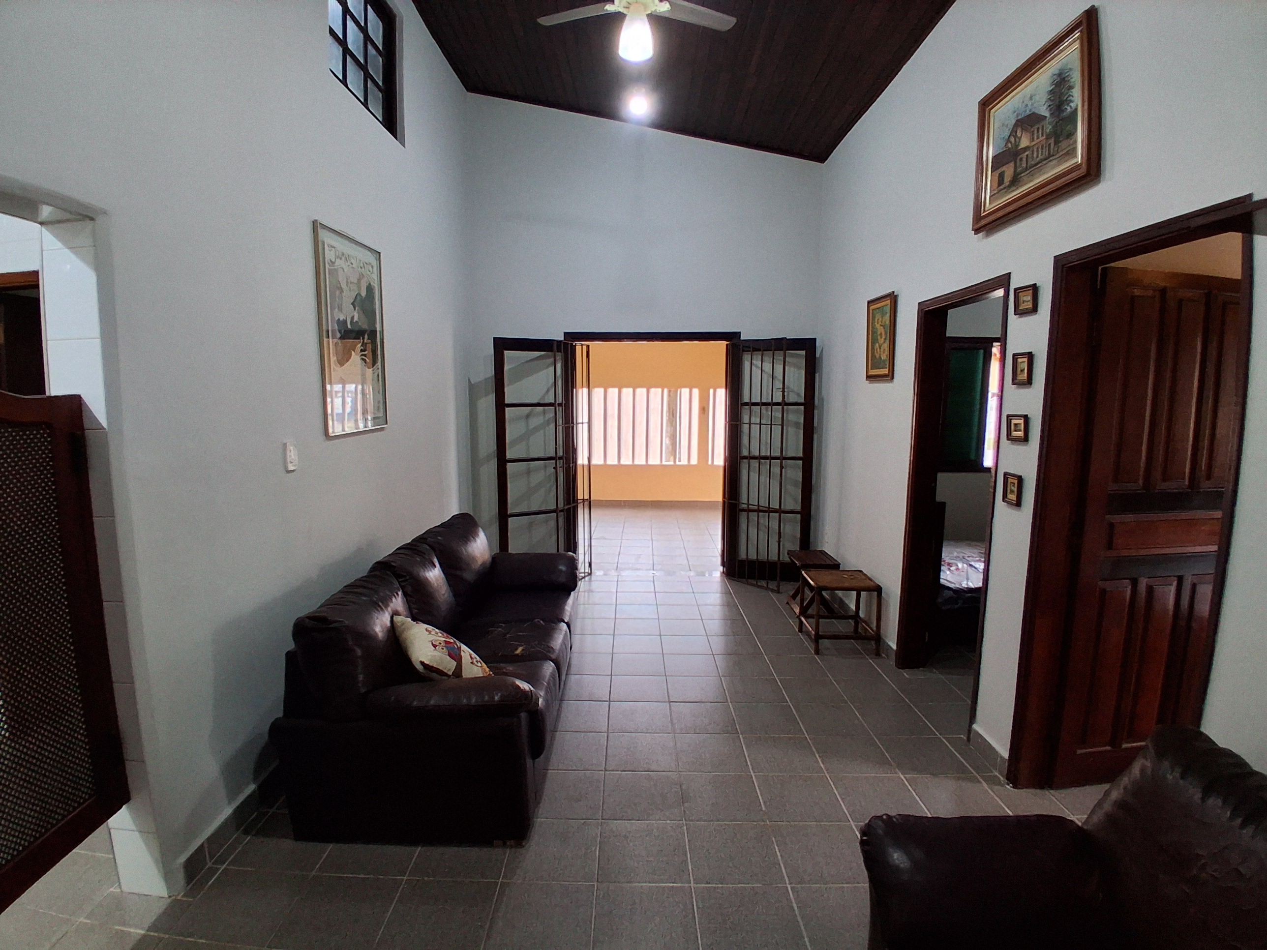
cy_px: 475
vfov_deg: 74.7
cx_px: 634
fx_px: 622
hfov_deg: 91.0
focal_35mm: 17
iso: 200
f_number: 2.2
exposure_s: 1/40
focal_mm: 1.4
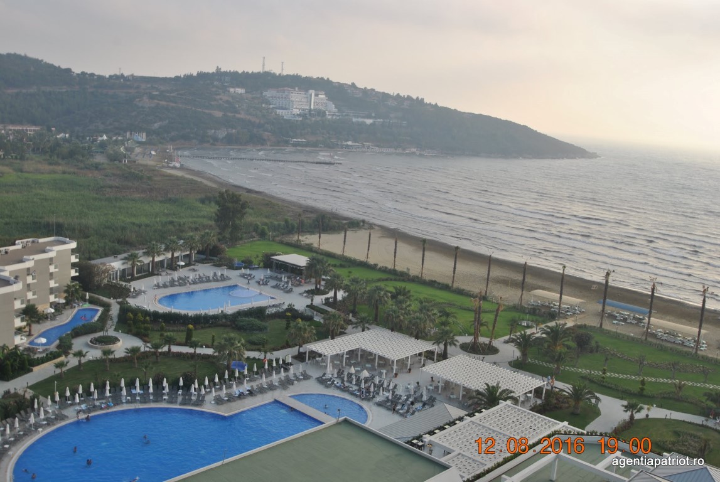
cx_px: 360
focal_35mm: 36
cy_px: 241
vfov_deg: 37.0
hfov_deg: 53.1
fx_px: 721
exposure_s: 1/200
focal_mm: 24
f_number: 6.3
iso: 100
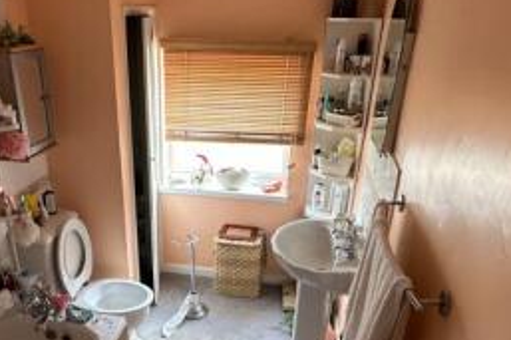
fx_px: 468
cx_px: 210
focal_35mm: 33
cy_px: 248
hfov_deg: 56.9
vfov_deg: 39.0
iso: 200
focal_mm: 2.22
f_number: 2.2
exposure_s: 1/99
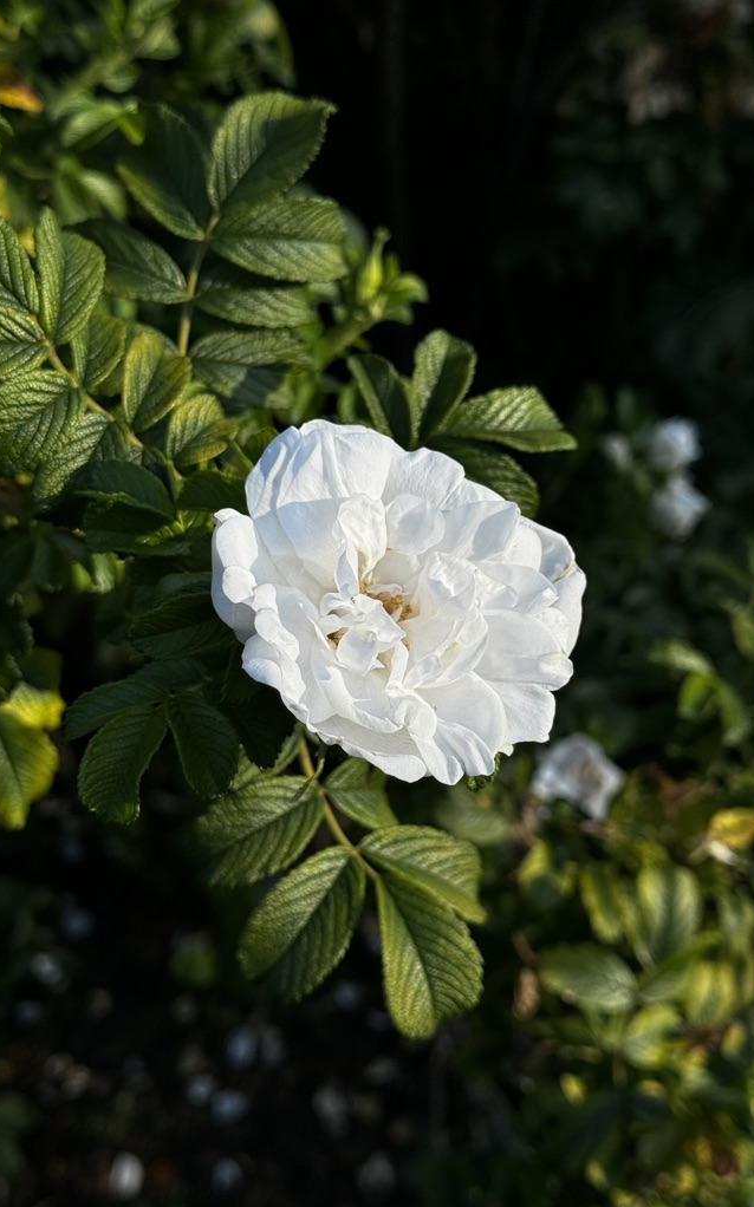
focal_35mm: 51
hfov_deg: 25.3
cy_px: 604
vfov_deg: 39.6
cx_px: 409
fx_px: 1678
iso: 64
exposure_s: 1/2717
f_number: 1.78
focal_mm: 6.76
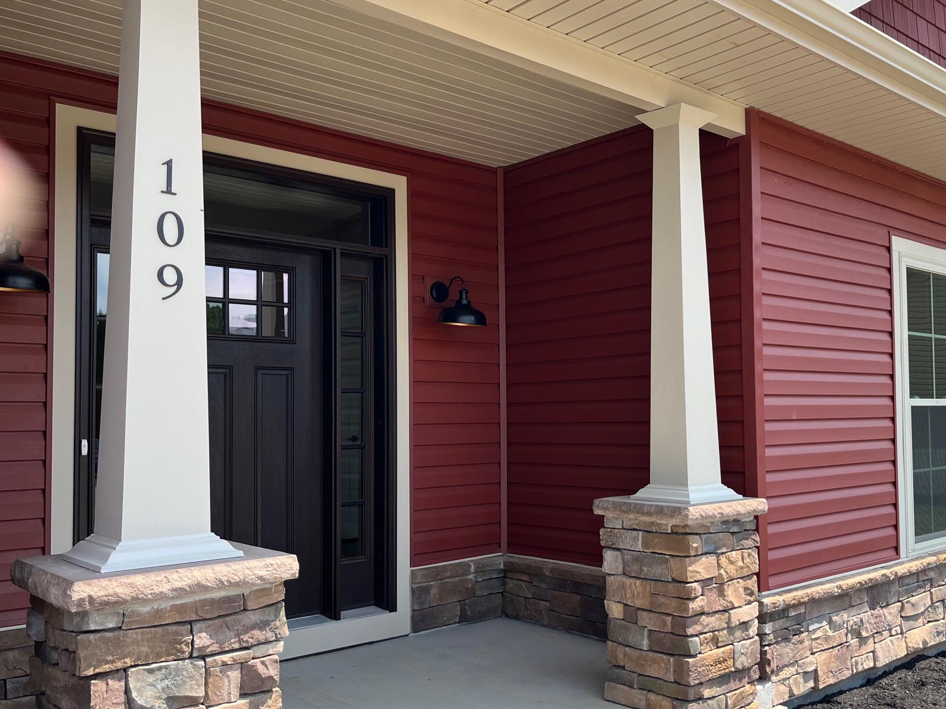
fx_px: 902
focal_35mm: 33
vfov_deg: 42.9
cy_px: 370
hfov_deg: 54.9
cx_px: 576
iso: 50
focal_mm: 5.1
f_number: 1.6
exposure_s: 1/975
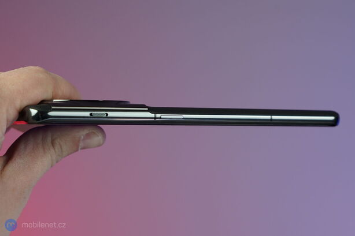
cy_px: 118
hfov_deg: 33.4
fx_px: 591
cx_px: 178
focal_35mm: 60
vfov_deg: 22.6
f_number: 6.3
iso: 640
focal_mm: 60
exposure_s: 1/125
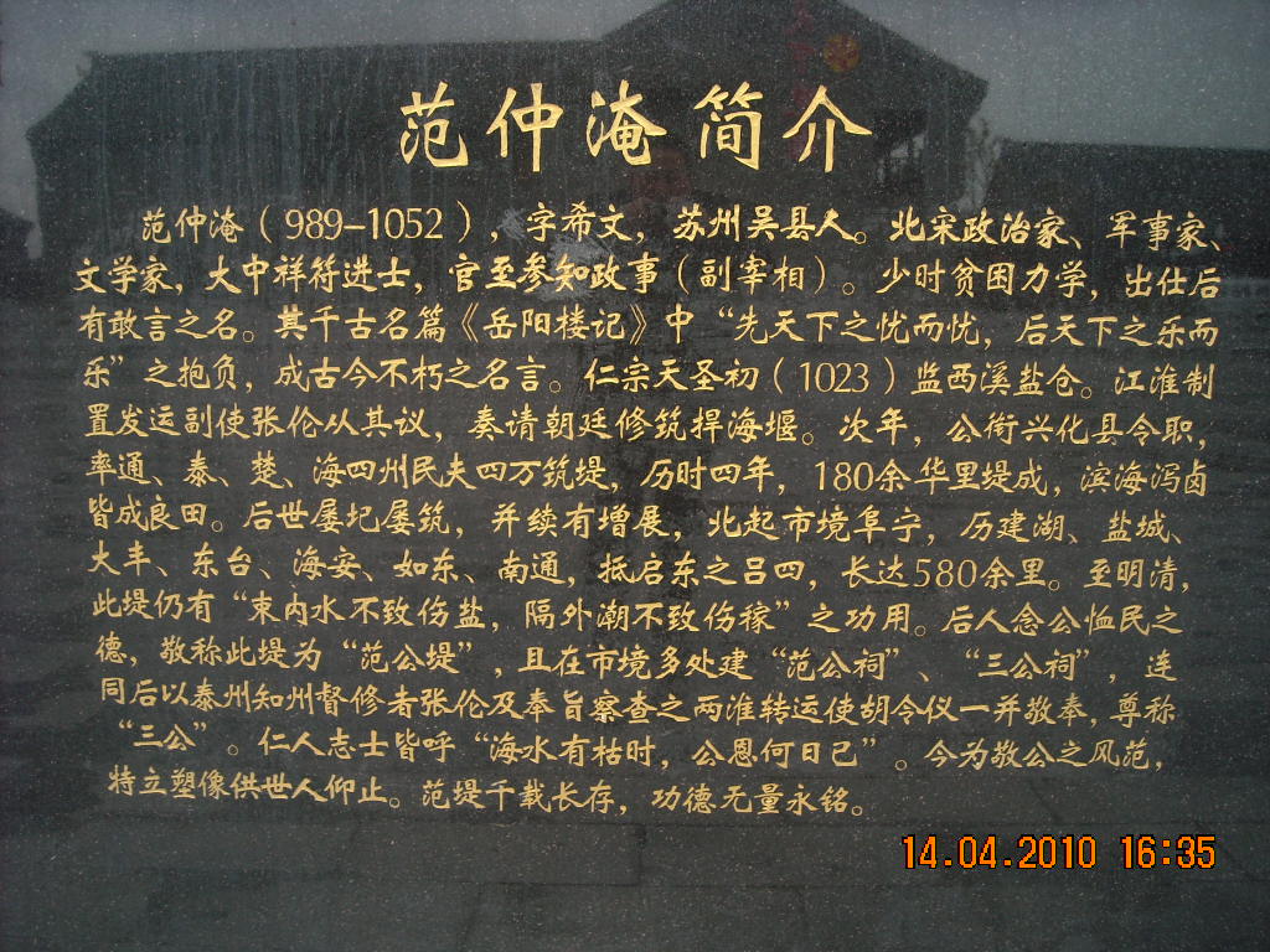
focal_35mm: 35
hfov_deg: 52.6
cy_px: 476
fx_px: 1284
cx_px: 635
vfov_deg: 40.7
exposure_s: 1/96
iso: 64
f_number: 2.8
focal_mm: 5.7
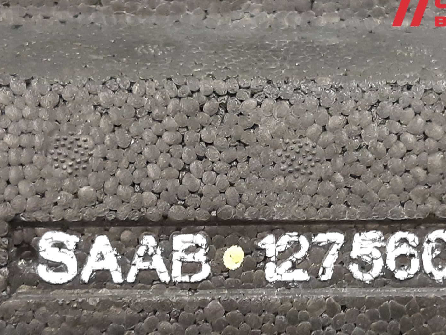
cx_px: 261
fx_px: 490
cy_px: 217
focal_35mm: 38
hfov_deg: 48.8
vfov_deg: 37.4
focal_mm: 3.93
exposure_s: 1/33
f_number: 1.7
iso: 250
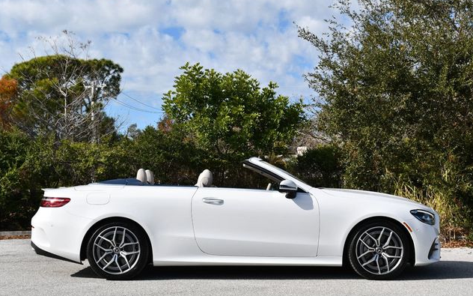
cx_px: 238
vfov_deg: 21.0
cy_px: 154
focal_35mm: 62
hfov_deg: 33.0
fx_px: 799
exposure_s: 1/320
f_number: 9
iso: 100
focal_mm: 30
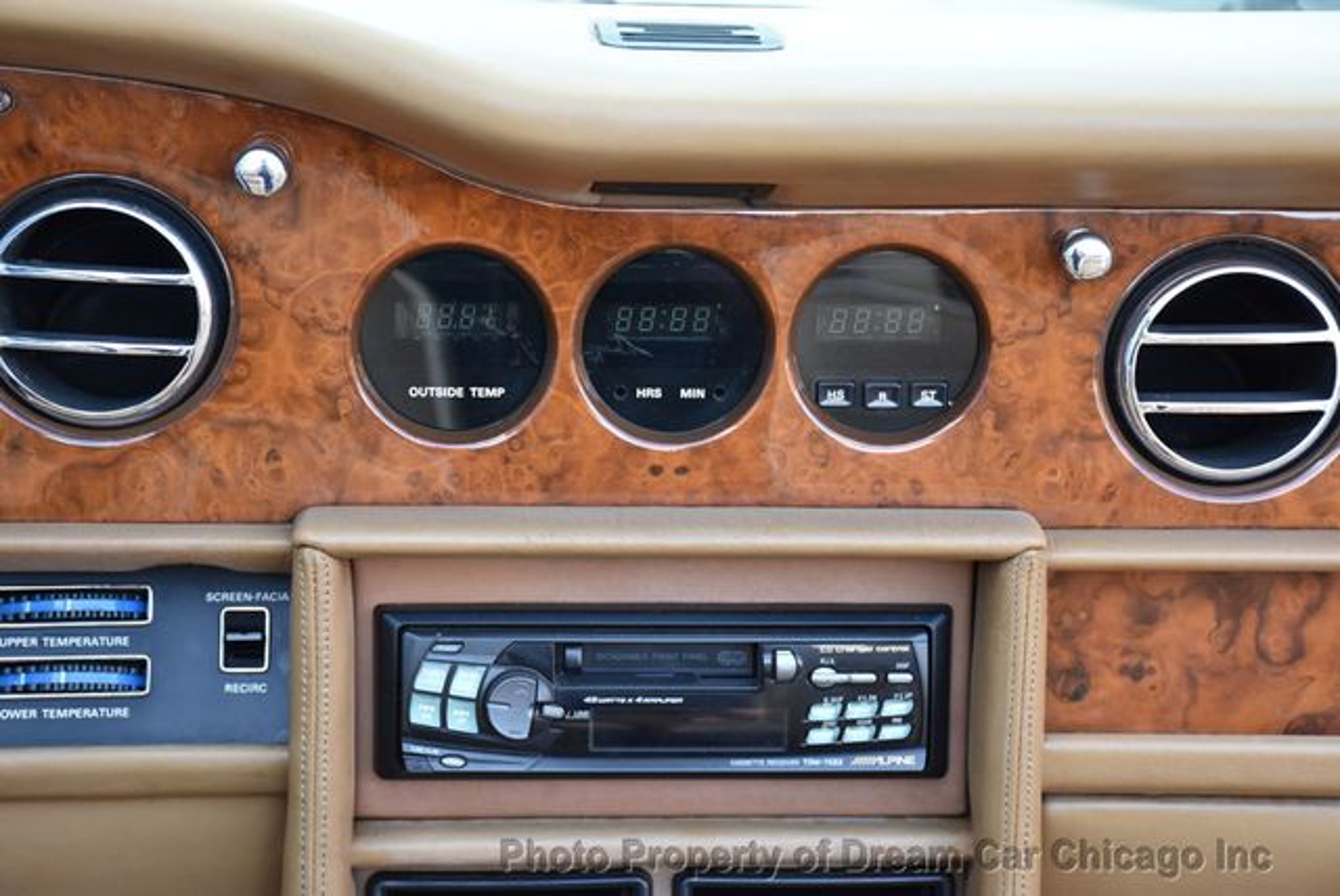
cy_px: 448
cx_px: 670
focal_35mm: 90
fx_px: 3353
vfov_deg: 15.2
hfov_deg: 22.6
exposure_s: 1/160
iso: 800
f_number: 6.3
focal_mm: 60
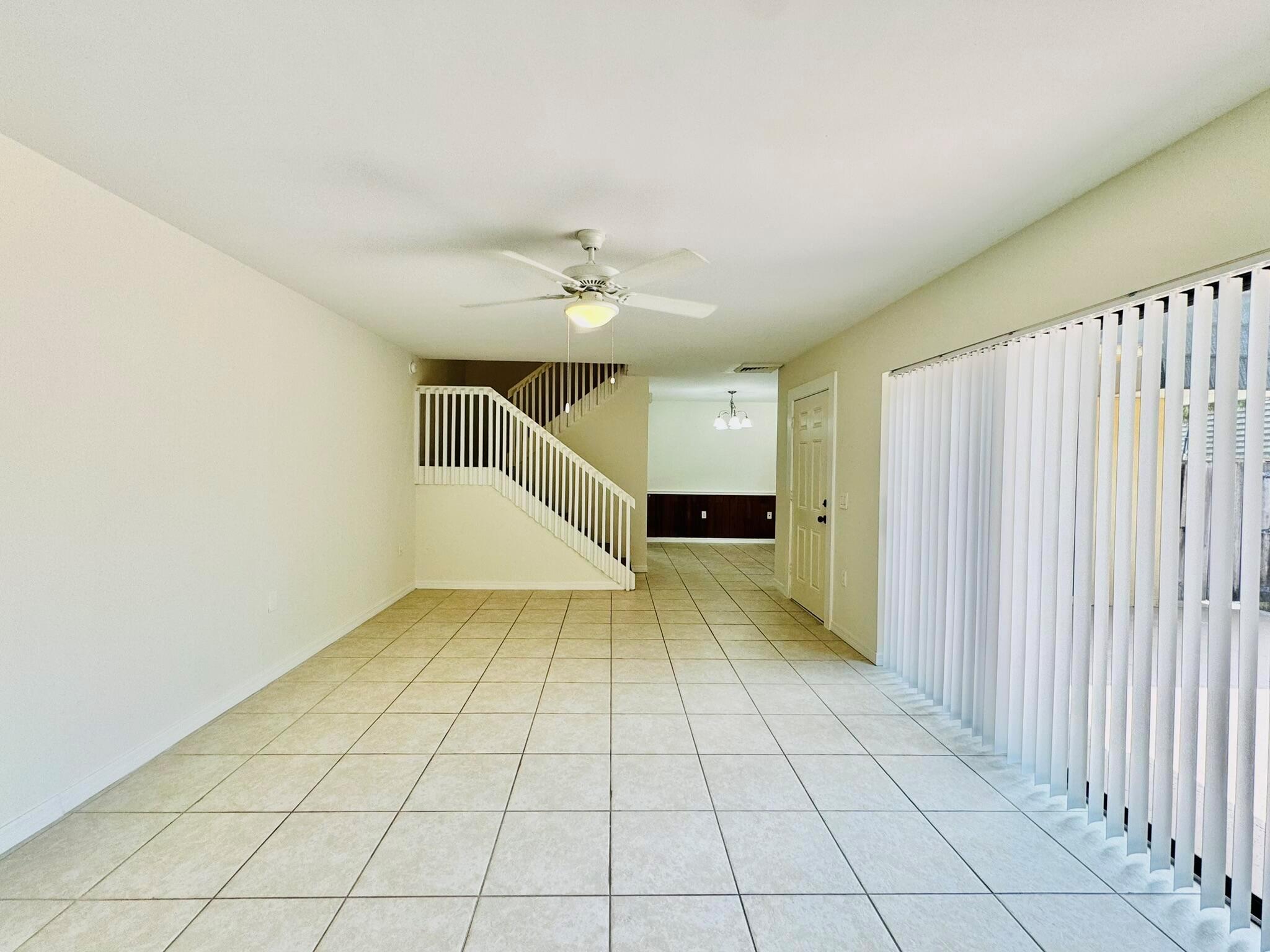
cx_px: 635
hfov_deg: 102.1
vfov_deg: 85.7
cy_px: 476
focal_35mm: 14
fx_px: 514
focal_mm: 2.22
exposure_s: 1/120
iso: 100
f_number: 2.2
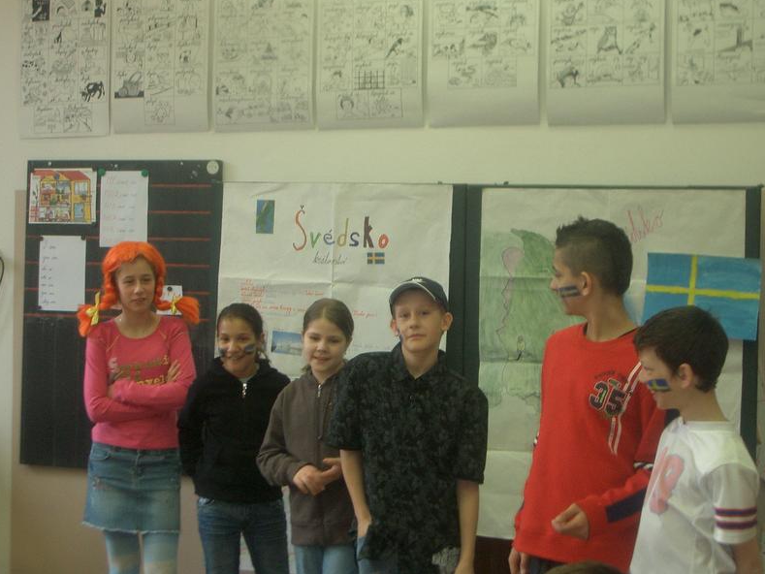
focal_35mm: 75
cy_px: 284
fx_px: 1658
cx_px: 385
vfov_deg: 19.6
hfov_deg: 26.0
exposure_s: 1/40
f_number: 3.9
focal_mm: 12.2
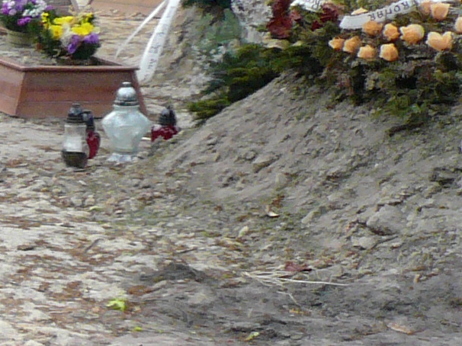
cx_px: -697
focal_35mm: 142
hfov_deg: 11.3
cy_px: 207
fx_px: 1894
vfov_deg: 10.4
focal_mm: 4.6
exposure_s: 1/500
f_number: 2.8
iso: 100
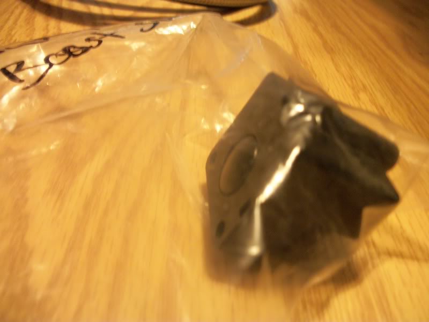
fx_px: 397
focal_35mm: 32
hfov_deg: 56.8
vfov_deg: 44.2
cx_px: 214
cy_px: 161
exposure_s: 1/8
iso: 250
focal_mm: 5.7
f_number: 2.9
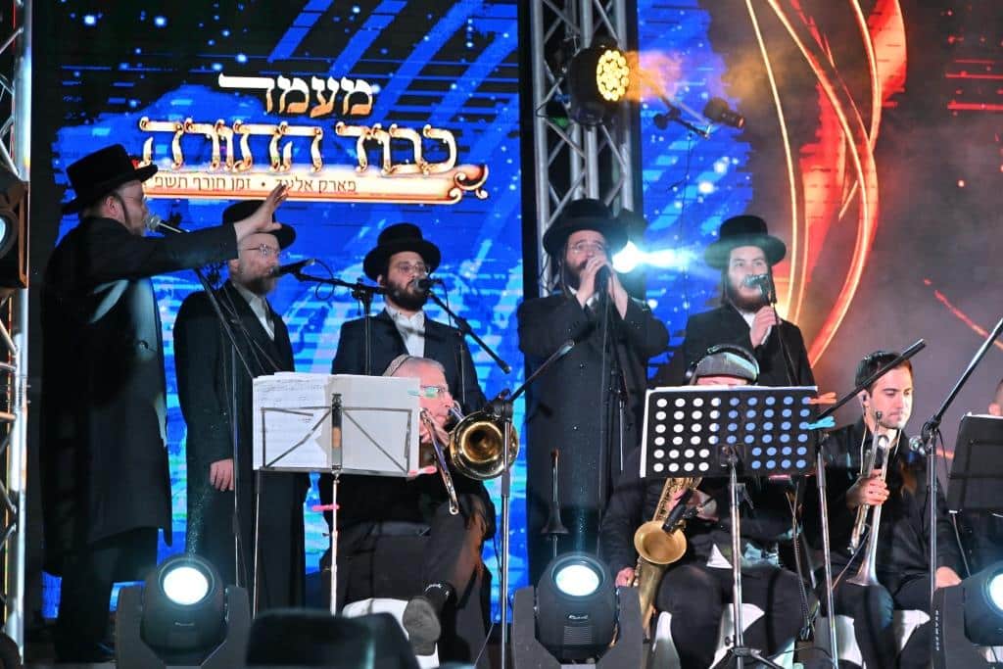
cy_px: 334
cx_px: 502
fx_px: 2786
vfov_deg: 13.7
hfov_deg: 20.4
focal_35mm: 100
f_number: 4
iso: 1250
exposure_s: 1/250
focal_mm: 100
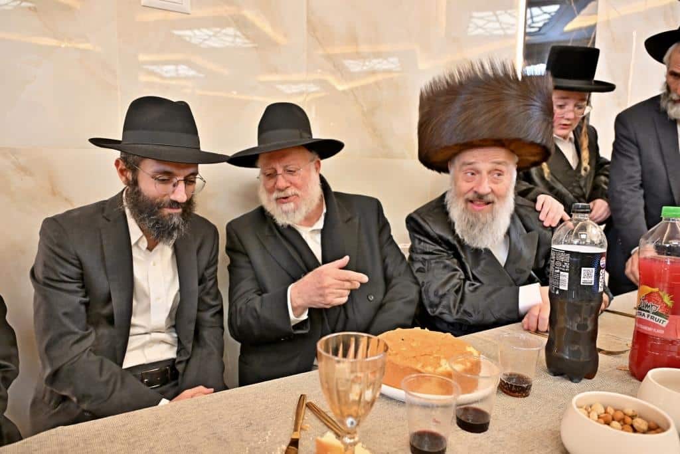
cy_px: 227
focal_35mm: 24
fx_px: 453
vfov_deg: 53.1
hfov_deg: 73.7
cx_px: 340
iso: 1000
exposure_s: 1/200
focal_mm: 24
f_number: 4
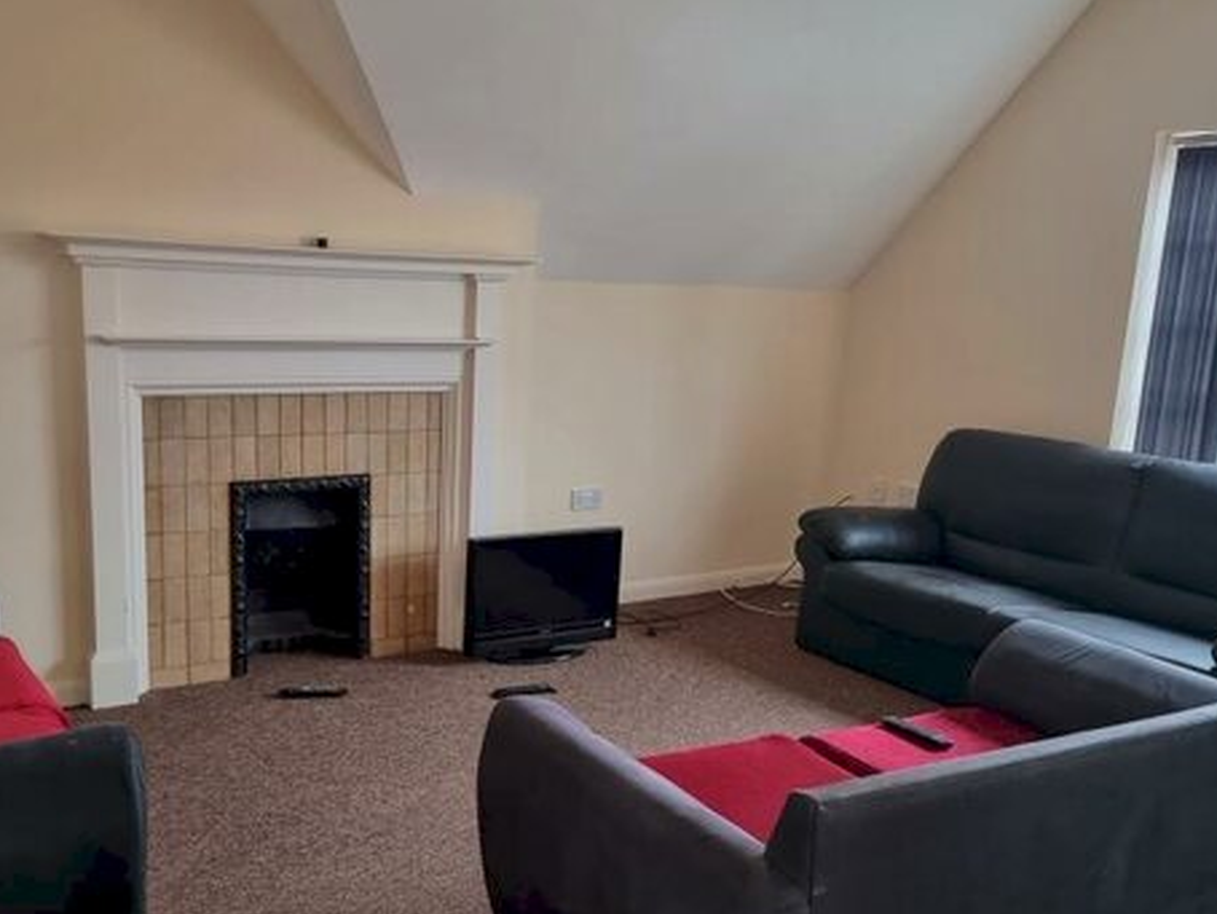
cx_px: 523
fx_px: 1302
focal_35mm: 37
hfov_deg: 50.0
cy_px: 527
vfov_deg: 38.6
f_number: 1.8
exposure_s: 1/50
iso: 320
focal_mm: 6.7
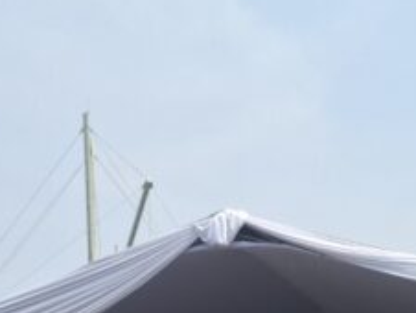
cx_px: 296
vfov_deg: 13.3
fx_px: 1251
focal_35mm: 104
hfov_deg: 18.8
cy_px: 492
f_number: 1.8
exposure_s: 1/1873
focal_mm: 5.54
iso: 50
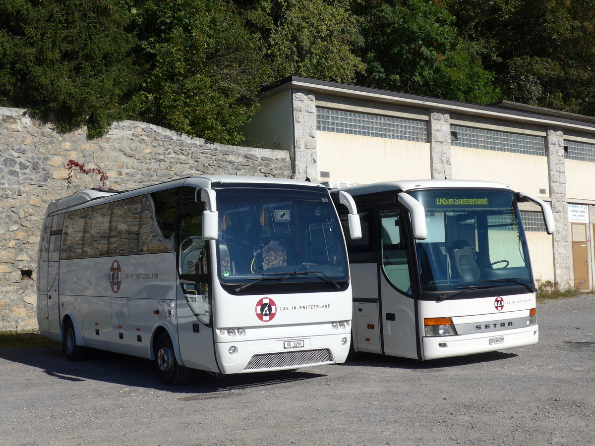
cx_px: 298
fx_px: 842
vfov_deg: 29.7
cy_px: 223
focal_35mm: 49
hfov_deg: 38.9
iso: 80
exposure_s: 1/1600
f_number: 3.2
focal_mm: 10.1
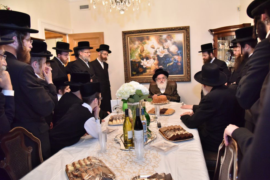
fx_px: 187
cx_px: 139
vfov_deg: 51.3
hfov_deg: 71.5
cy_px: 93
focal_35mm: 25
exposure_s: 1/160
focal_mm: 24
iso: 3600
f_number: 4
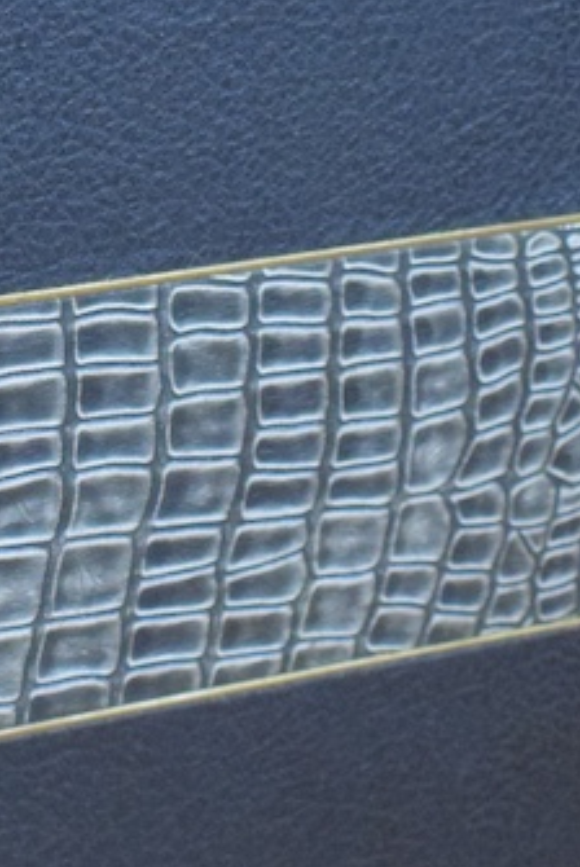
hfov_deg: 8.4
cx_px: -181
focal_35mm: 161
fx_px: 3883
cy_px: 290
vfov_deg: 12.7
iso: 3600
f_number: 4
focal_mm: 24
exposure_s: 1/60
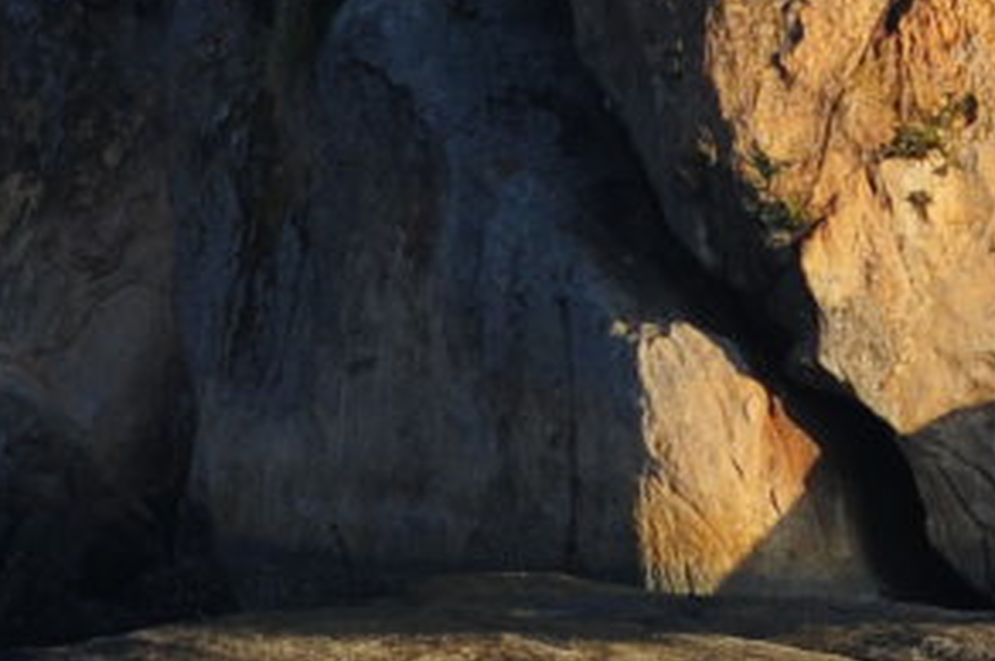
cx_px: -971
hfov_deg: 1.8
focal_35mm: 1155
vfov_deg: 1.2
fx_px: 31878
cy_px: -675
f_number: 5.6
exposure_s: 1/500
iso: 200
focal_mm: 105
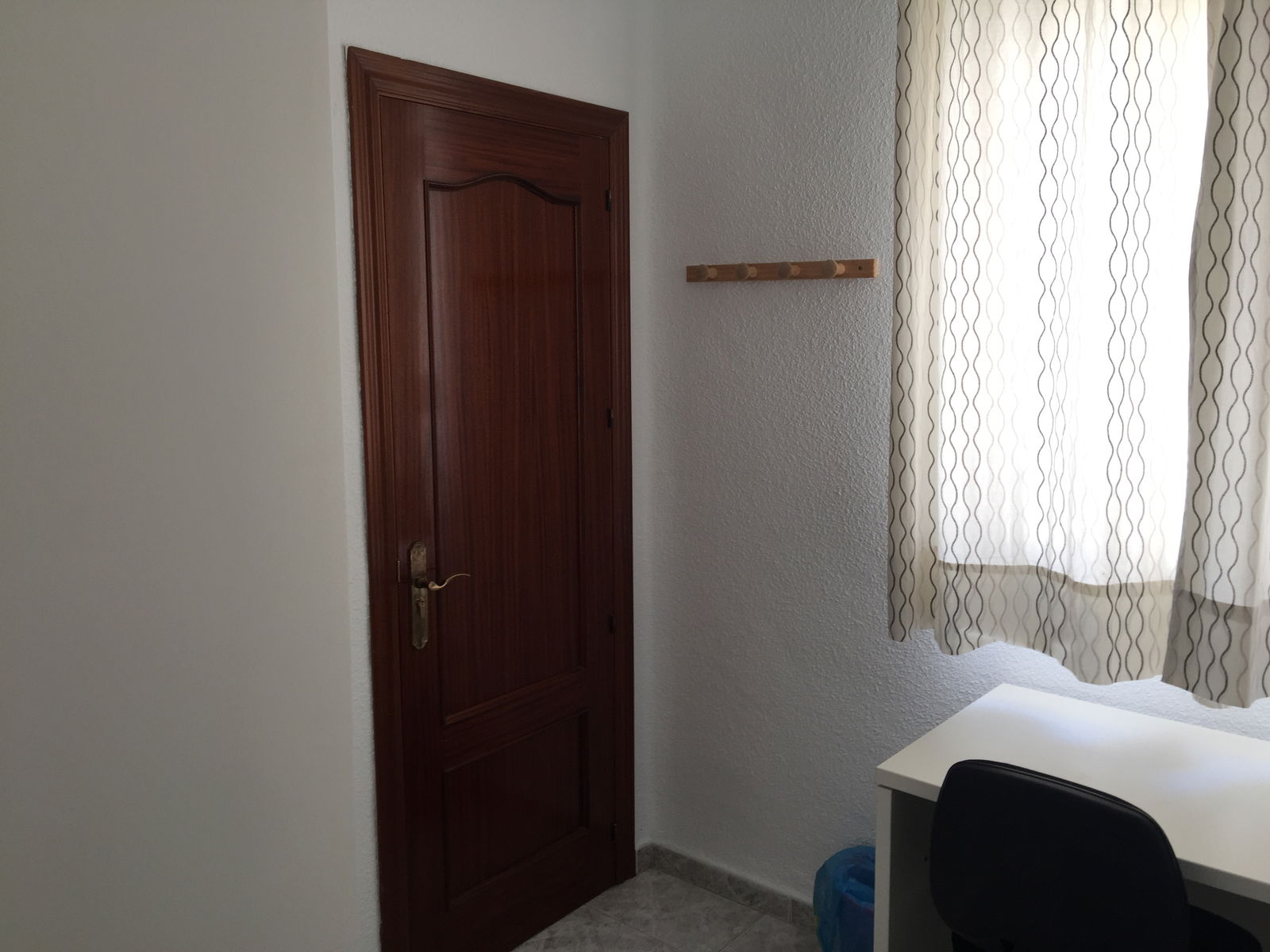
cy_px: 476
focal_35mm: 29
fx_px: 1064
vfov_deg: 48.2
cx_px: 635
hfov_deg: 61.7
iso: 32
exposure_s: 1/50
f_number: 2.2
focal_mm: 4.15
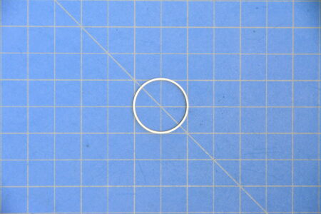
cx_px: 160
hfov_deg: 6.9
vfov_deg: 4.6
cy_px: 107
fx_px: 2675
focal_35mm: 300
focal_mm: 200
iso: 6400
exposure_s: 1/6
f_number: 8
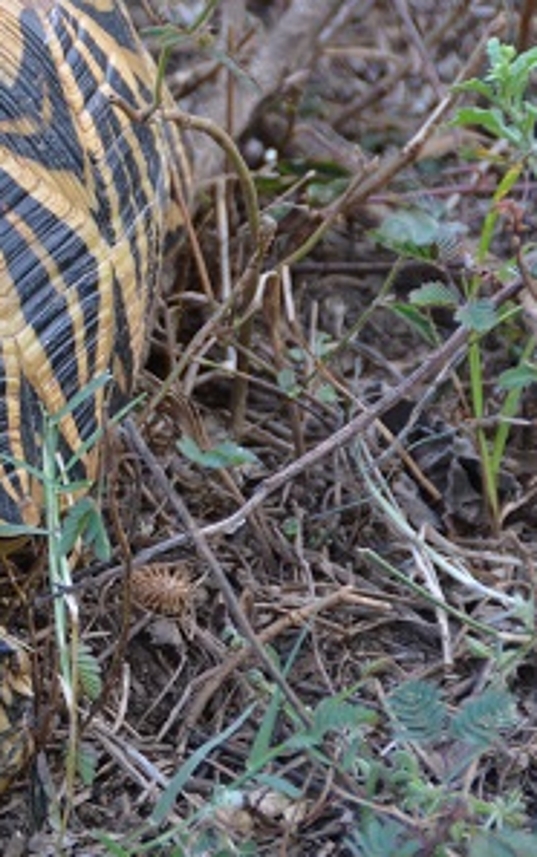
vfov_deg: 2.7
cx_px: -312
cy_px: 271
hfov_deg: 1.7
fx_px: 18051
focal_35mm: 772
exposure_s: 1/125
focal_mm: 200
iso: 900
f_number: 5.6
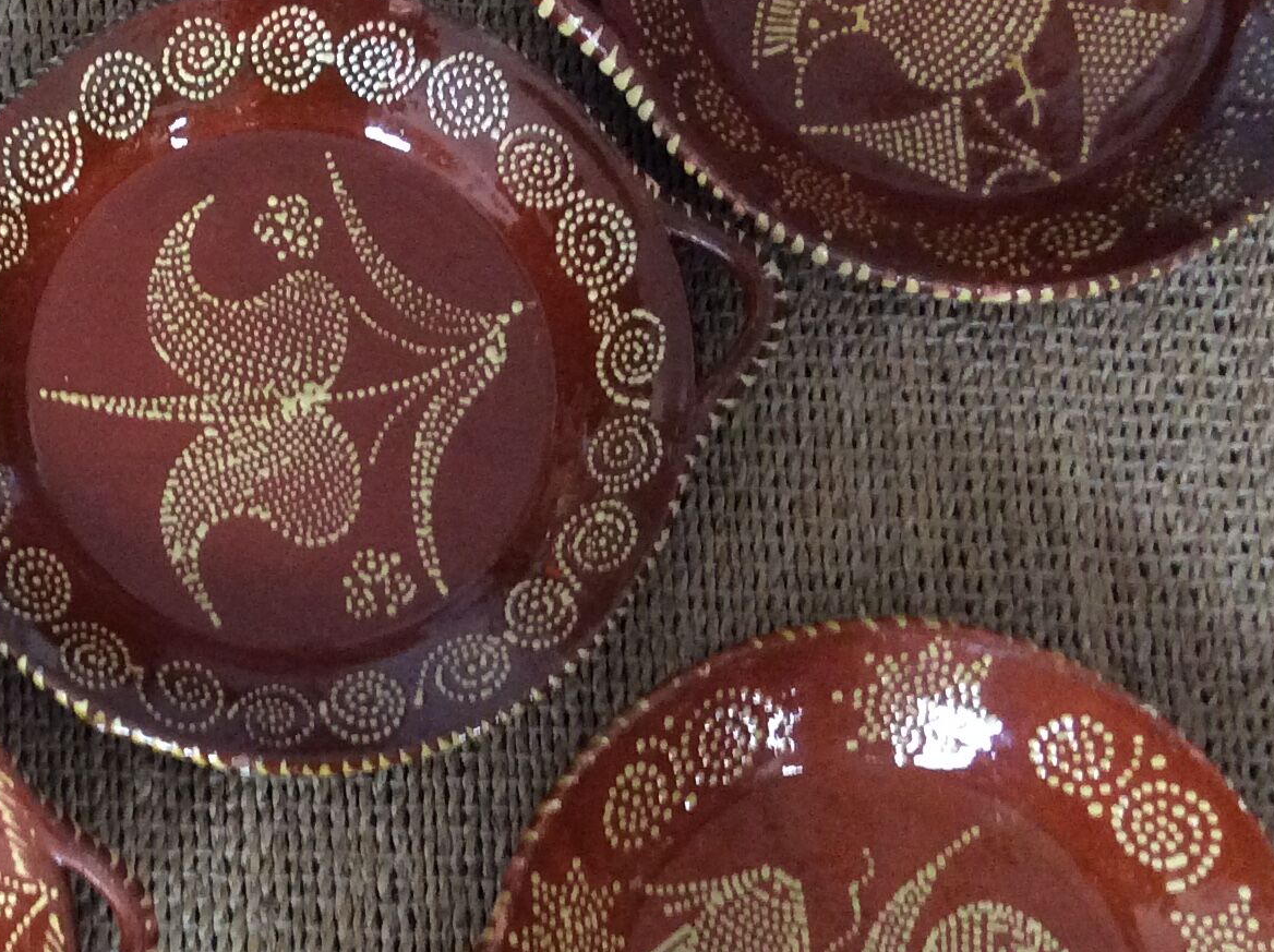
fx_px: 2610
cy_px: 569
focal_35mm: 71
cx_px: 197
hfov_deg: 26.7
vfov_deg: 20.7
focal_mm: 3.3
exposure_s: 1/24
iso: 250
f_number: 2.4
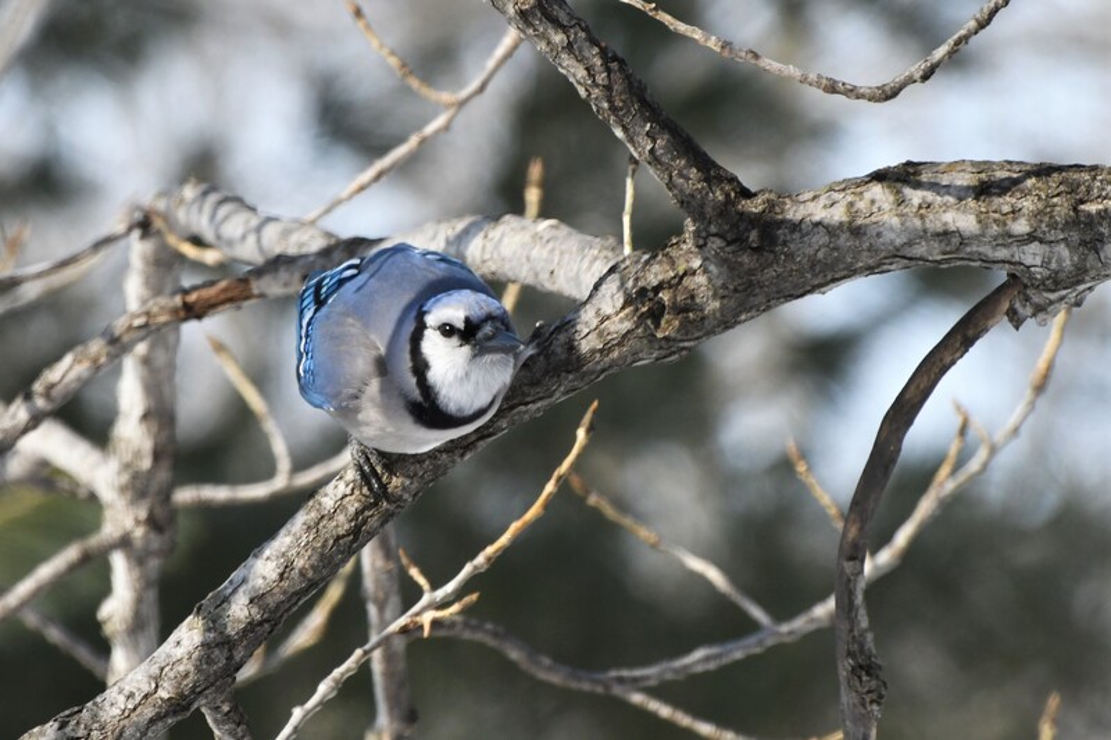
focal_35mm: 345
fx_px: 10644
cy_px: 370
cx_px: 556
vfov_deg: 4.0
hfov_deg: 6.0
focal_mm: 230
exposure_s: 1/1600
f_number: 8
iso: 800
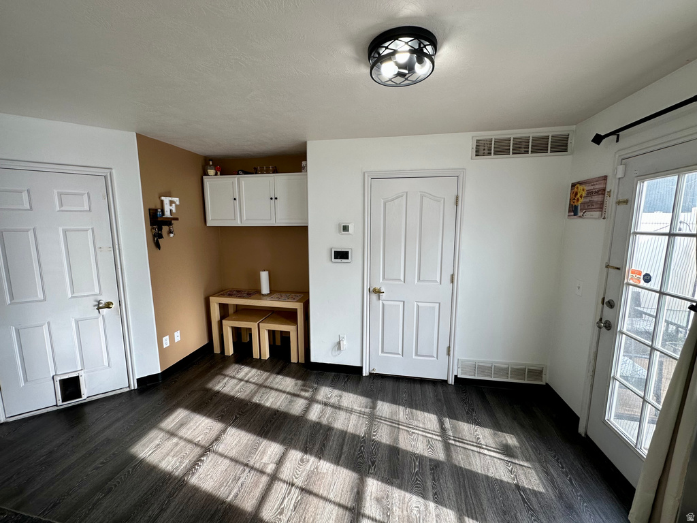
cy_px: 262
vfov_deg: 85.7
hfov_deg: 102.1
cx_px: 348
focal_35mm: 14
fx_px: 282
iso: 80
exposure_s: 1/120
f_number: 2.2
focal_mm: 2.22
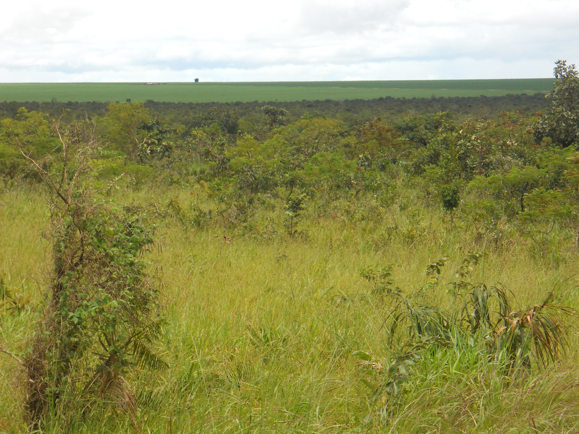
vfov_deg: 13.1
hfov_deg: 17.4
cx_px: 290
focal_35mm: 113
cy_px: 217
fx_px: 1890
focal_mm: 20.3
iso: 80
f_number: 5.9
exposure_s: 1/200
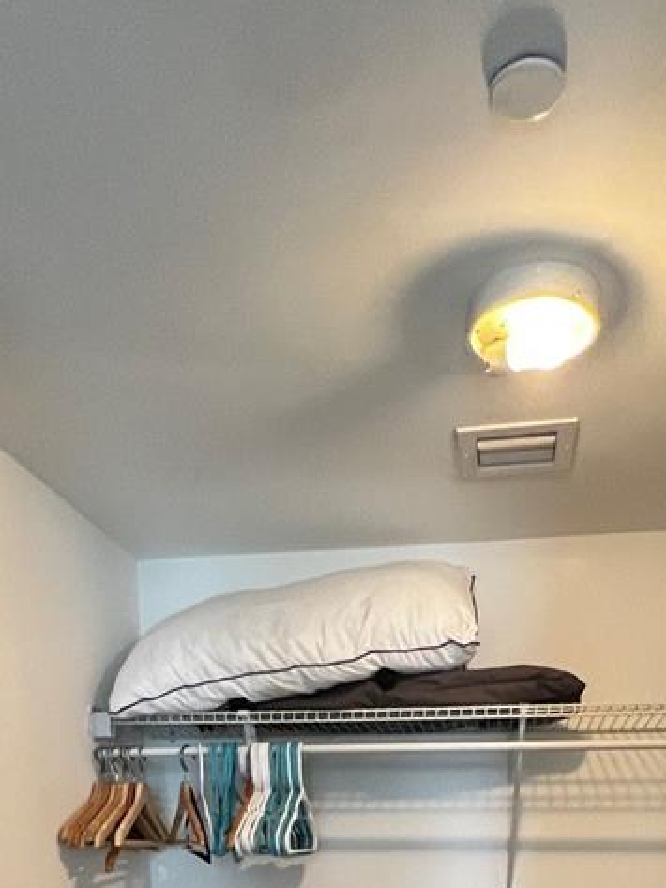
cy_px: 1093
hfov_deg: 43.0
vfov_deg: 38.6
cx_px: 334
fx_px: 846
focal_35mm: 33
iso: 320
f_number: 1.8
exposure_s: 1/60
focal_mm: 1.57
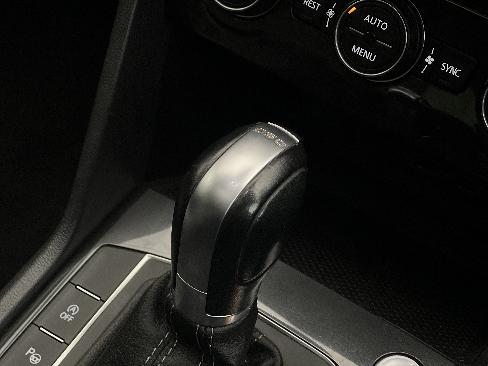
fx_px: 1086
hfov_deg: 25.3
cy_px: 183
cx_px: 244
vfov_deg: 19.1
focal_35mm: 77
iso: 320
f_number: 2.8
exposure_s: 1/40
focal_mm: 9
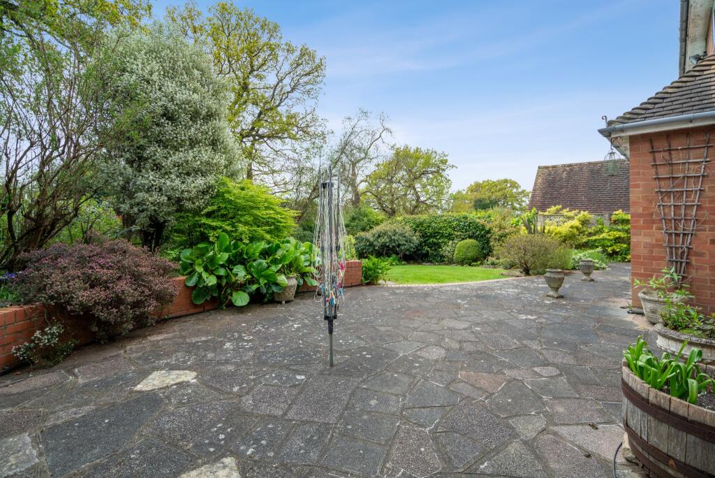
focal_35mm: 16
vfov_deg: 73.8
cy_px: 239
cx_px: 358
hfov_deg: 96.7
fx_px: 318
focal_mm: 16
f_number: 4
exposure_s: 1/2000
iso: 640
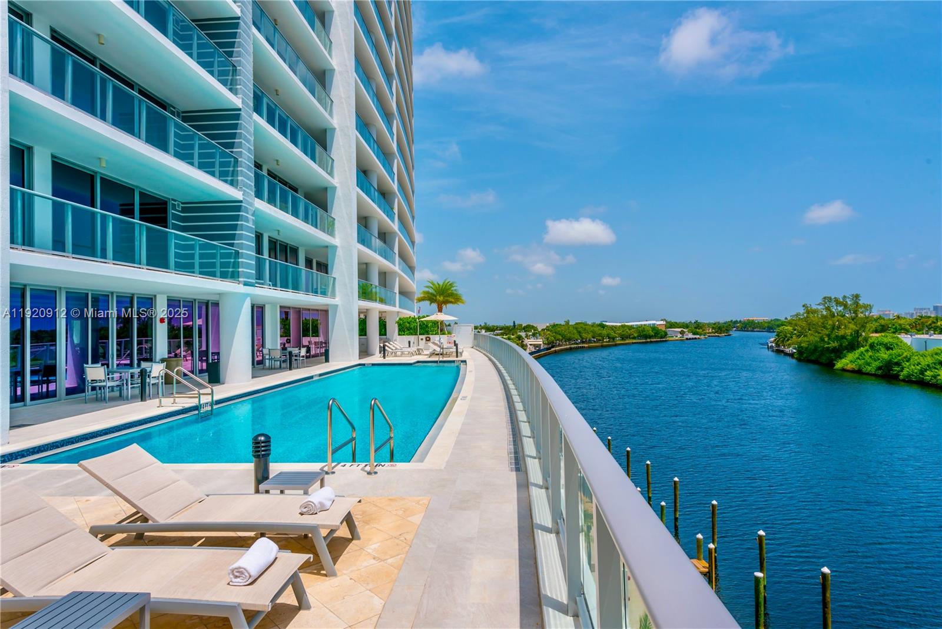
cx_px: 471
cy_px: 314
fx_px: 550
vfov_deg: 59.5
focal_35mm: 21
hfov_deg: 81.2
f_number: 11
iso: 100
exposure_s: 1/400
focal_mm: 21
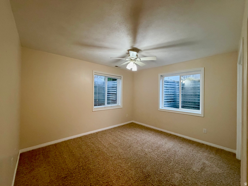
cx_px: 124
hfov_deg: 102.1
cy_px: 93
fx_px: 100
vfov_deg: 85.7
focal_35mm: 14
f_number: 2.2
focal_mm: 2.22
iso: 500
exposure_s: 1/60
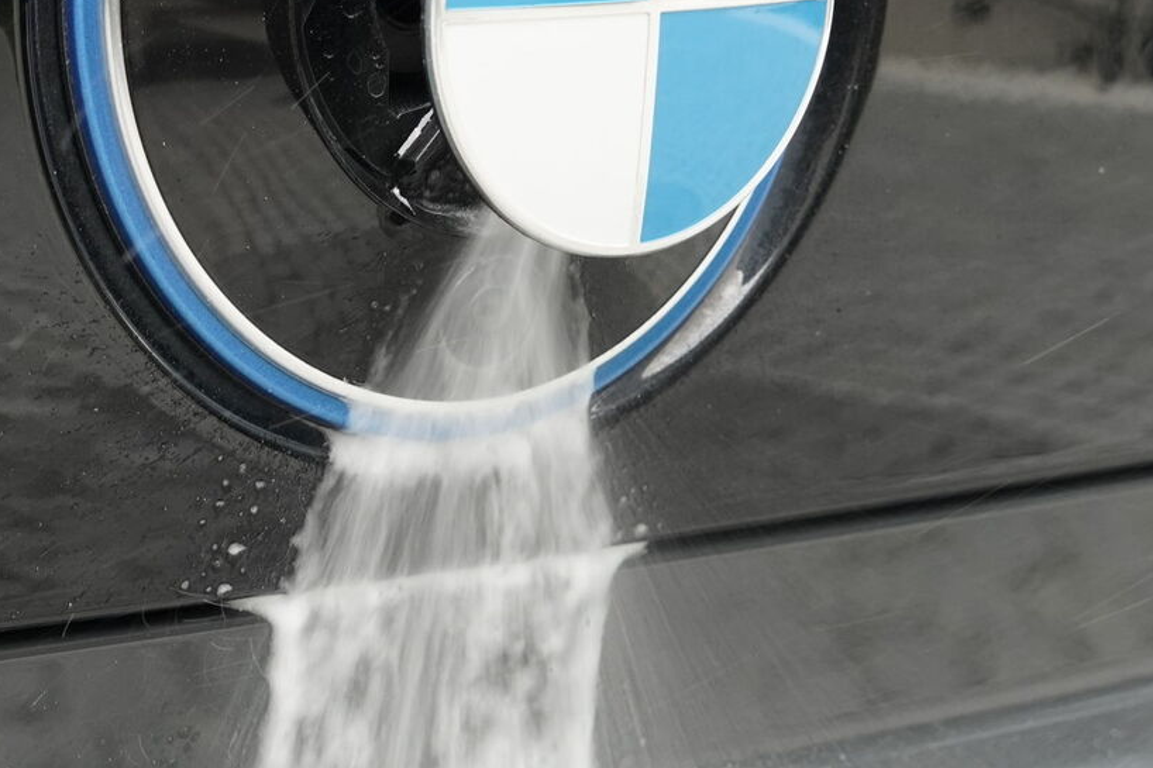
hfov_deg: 17.7
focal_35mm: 115
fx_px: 3682
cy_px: 454
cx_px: 354
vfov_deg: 11.9
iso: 1250
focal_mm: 49
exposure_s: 1/160
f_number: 9
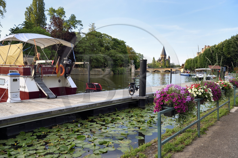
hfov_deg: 58.8
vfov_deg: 41.0
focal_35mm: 32
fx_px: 211
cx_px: 119
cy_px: 79
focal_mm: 32
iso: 200
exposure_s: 1/160
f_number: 6.3
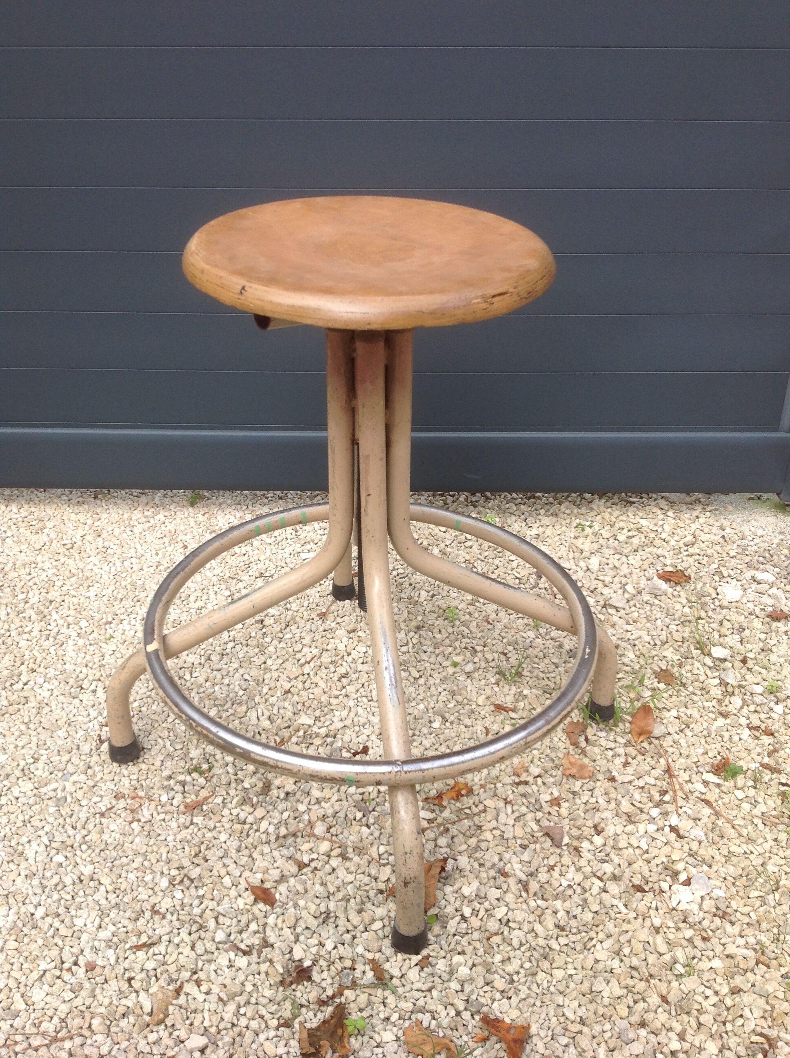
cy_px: 529
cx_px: 395
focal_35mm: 35
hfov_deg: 40.6
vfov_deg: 52.7
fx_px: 1068
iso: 50
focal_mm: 4.28
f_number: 2.4
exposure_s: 1/329
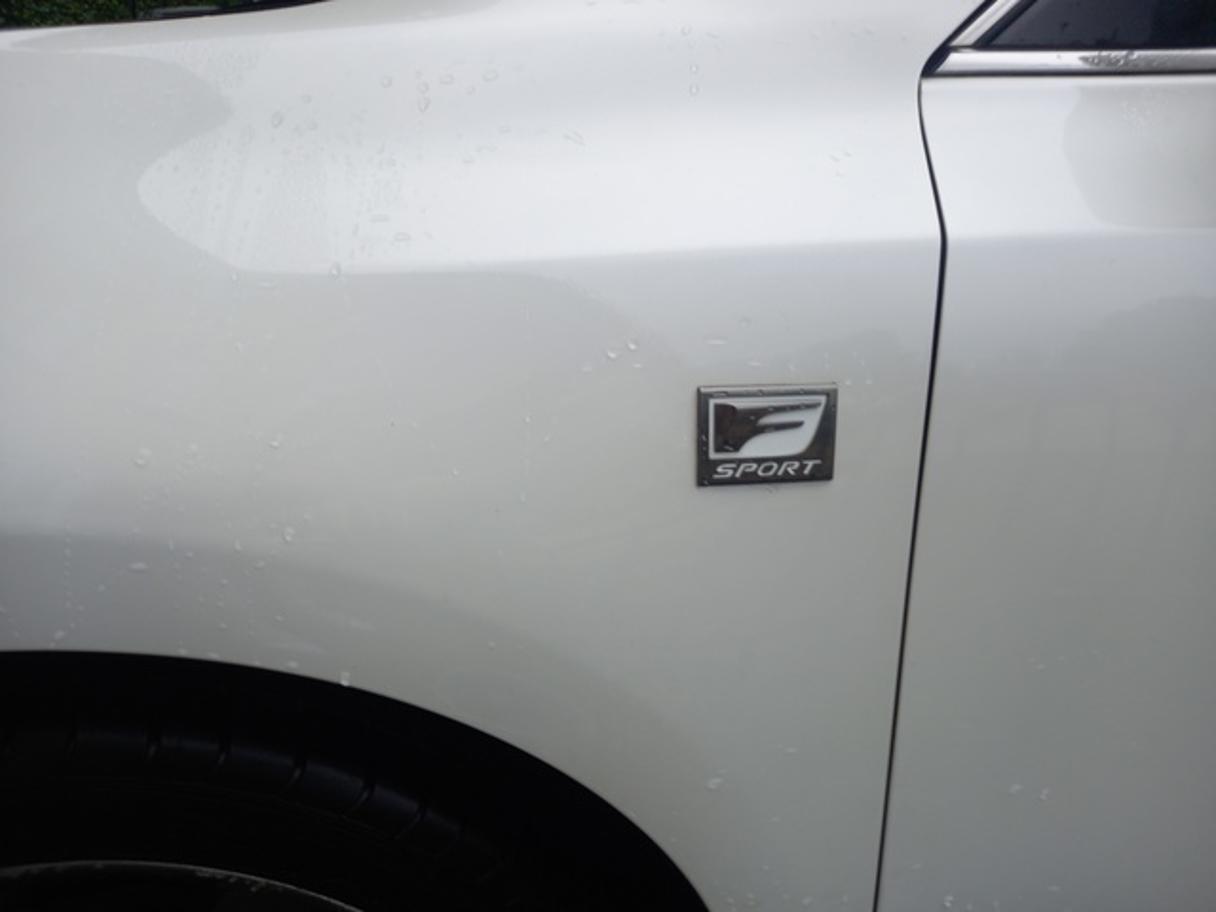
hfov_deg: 69.4
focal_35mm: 25
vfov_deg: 54.9
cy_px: 456
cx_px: 608
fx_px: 878
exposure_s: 1/60
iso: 32
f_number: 2
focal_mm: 4.6
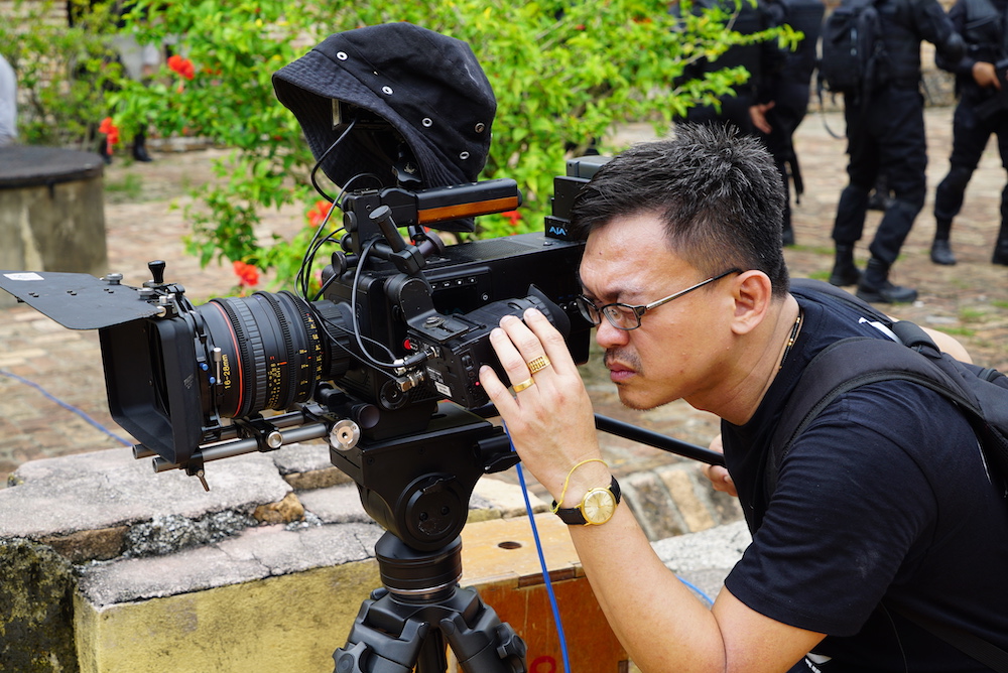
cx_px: 504
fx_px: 1457
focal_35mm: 52
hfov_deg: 38.2
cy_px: 336
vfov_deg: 26.0
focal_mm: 52
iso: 100
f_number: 7.1
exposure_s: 1/80
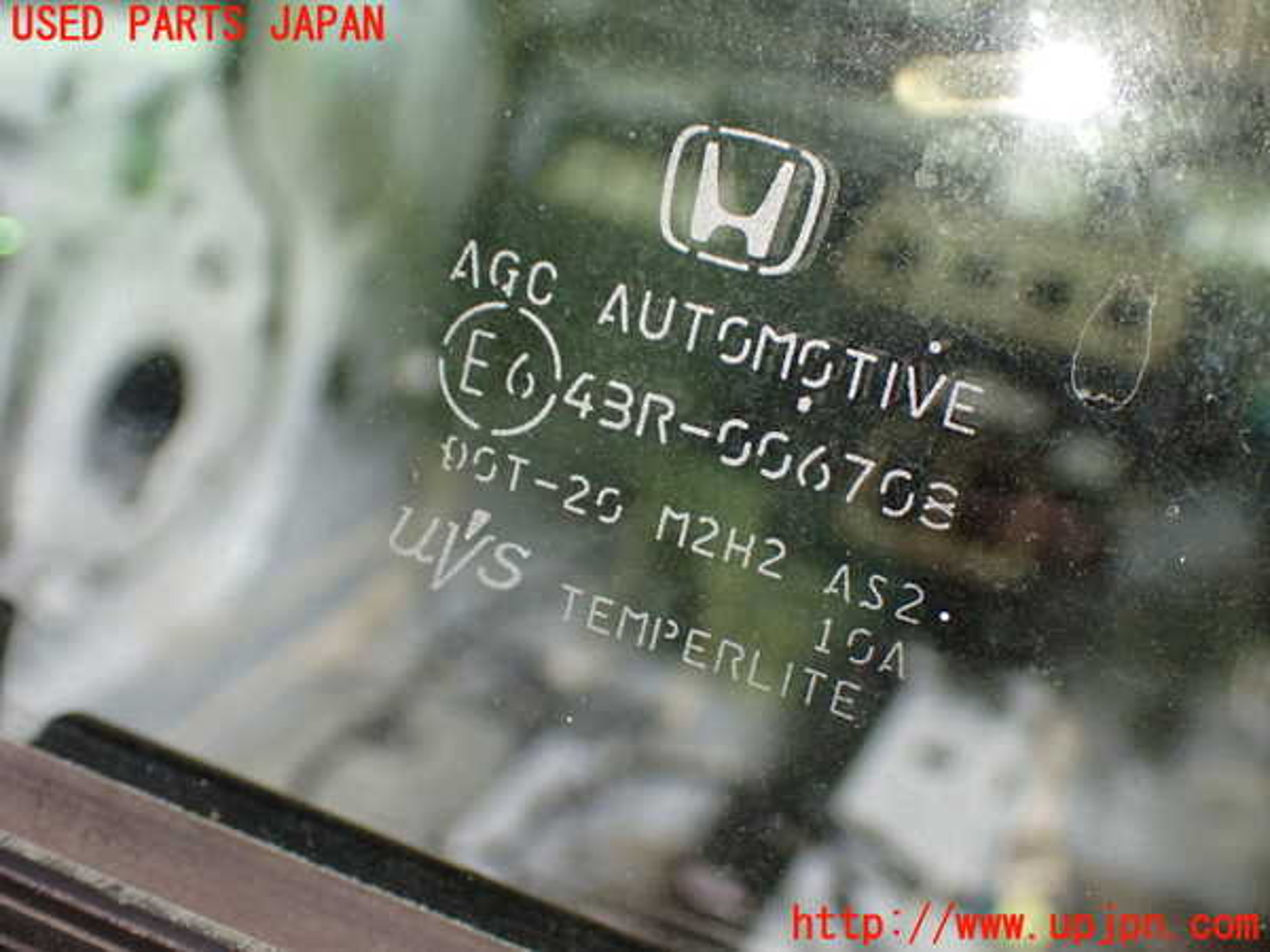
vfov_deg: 30.9
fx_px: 1724
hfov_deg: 40.4
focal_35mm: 47
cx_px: 635
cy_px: 476
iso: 800
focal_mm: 8.4
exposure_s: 1/50
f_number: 3.1
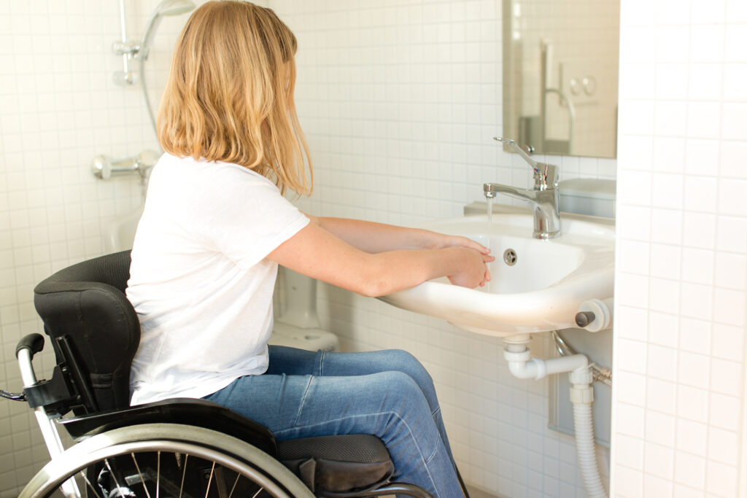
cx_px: 374
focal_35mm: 50
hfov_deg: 39.6
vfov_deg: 27.0
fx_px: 1038
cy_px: 249
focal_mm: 50
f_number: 3.2
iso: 400
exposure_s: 1/100
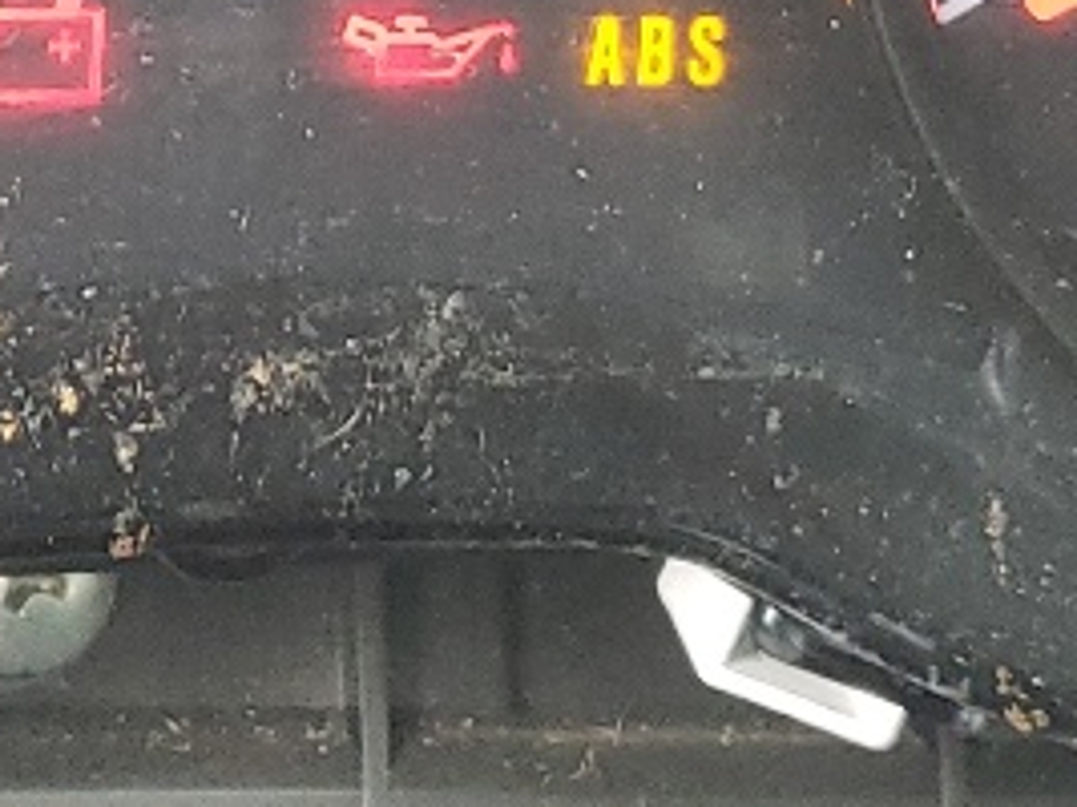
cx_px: 44
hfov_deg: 12.5
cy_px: -351
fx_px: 4851
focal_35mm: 156
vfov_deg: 9.3
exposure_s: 1/60.2
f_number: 1.5
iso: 175
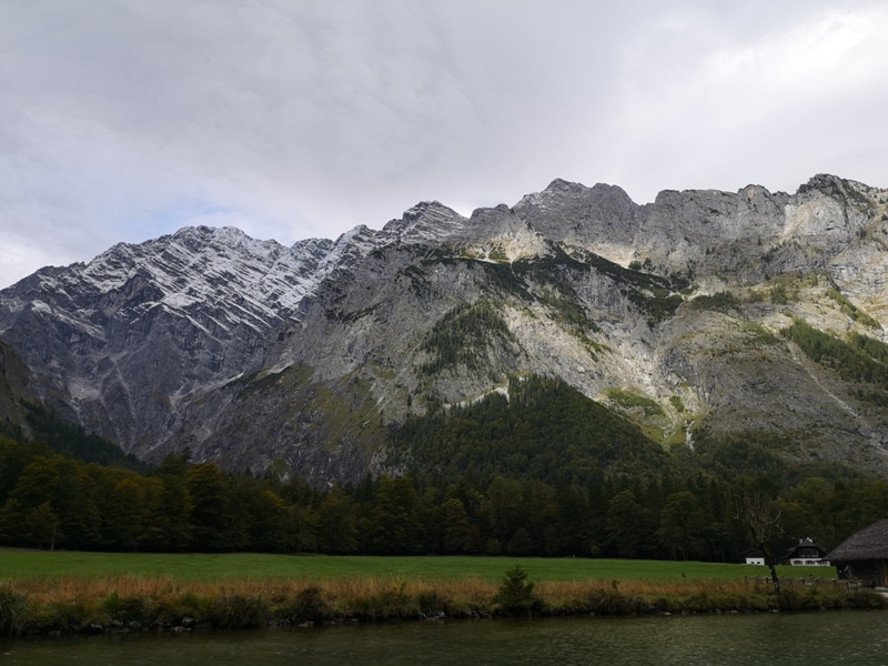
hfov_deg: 65.3
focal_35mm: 27
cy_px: 333
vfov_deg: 51.4
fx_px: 693
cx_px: 444
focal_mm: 3.95
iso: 50
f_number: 1.8
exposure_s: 1/1934
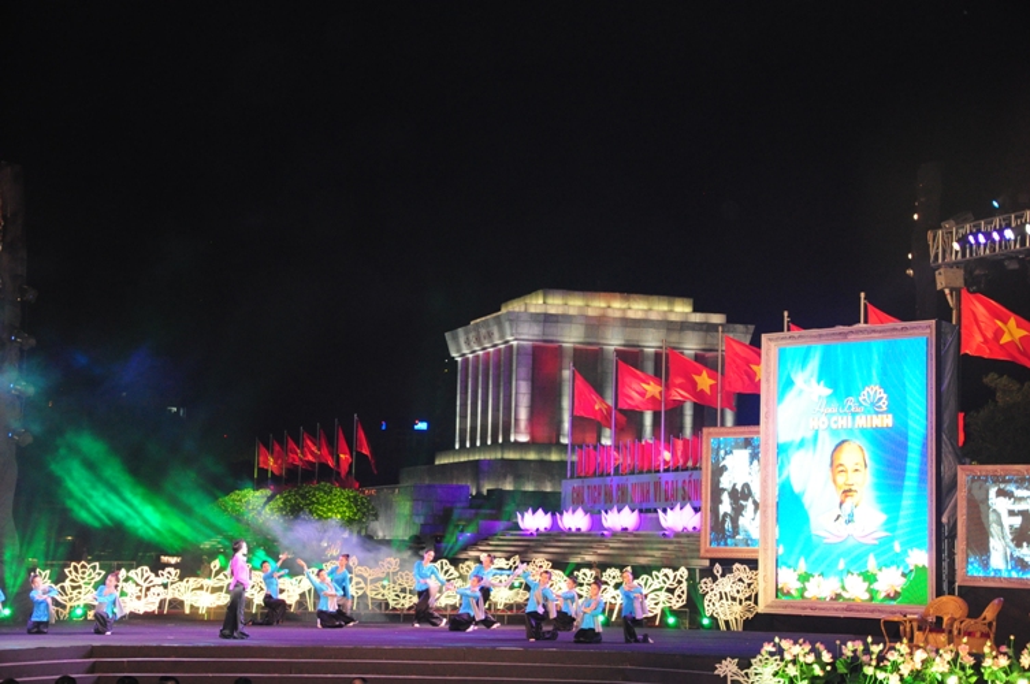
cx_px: 515
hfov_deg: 26.0
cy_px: 342
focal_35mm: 78
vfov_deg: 17.4
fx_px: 2229
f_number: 5
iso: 1600
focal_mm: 52
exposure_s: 1/40
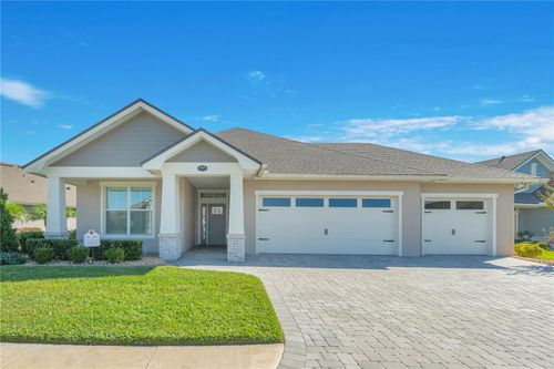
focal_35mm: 14
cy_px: 184
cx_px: 277
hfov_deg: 104.3
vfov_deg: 81.2
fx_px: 215
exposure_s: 1/2000
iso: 400
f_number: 7.1
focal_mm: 14
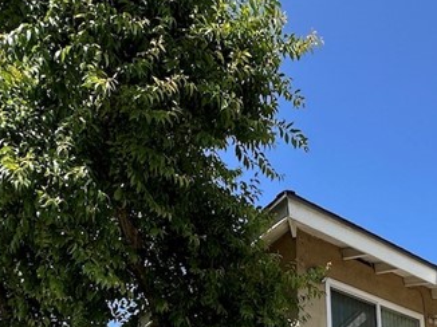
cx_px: 282
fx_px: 555
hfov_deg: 42.5
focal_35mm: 44
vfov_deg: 26.6
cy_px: 449
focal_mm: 2.22
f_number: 2.2
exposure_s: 1/1082
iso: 50
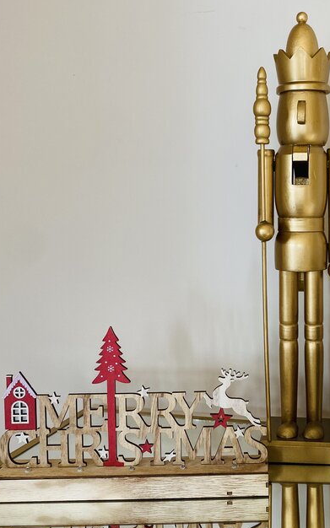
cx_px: 277
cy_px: 258
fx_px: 633
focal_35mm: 44
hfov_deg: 28.4
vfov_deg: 45.3
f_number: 1.8
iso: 64
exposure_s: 1/100
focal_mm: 4.25
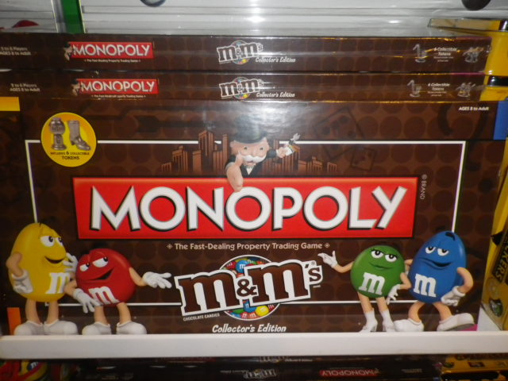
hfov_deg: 69.4
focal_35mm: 25
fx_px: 367
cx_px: 254
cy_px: 190
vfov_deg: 54.9
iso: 400
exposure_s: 1/50
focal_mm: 4.5
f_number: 7.1
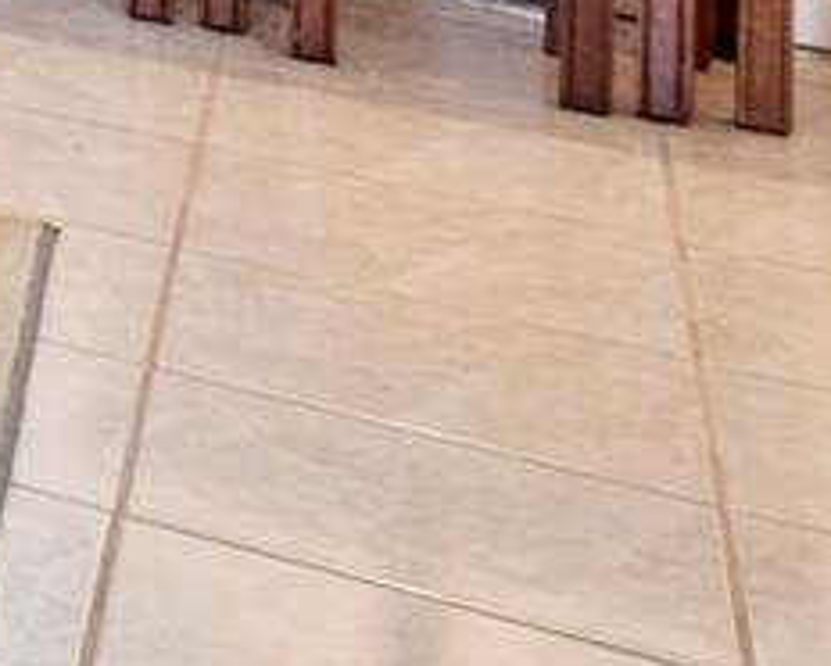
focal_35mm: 124
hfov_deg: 8.2
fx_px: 3052
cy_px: -1033
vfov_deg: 10.4
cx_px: -2511
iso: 250
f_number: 10
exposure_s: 1/1.25
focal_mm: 10
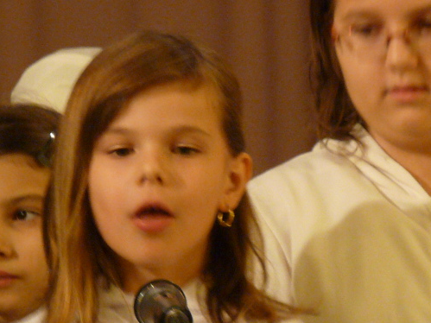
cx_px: 176
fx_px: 6909
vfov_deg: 2.7
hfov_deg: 3.6
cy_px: 152
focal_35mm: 555
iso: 400
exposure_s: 1/10
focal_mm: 43.3
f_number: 3.7
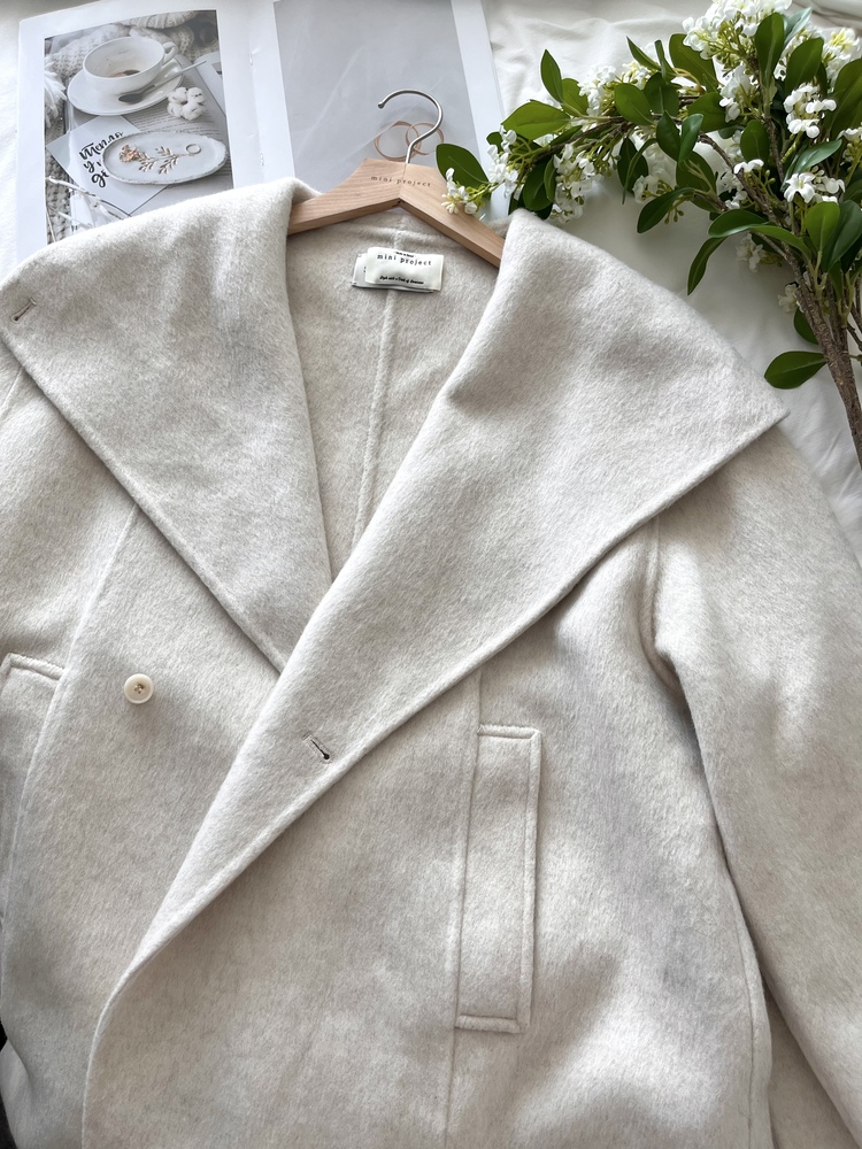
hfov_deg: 53.1
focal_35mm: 26
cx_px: 431
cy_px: 574
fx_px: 863
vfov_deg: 67.3
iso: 40
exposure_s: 1/121
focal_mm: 5.1
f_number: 1.6
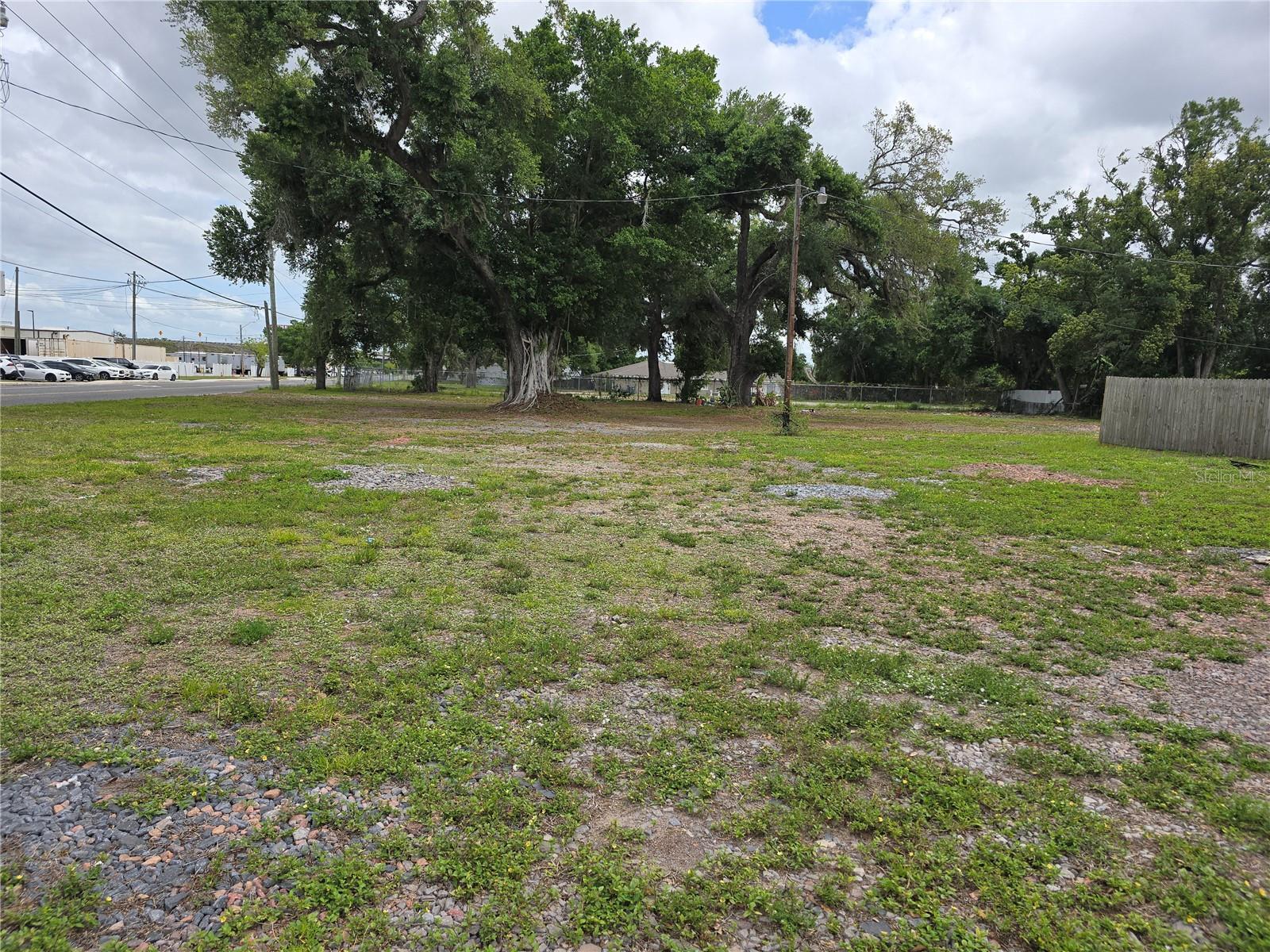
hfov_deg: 73.9
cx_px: 635
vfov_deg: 58.9
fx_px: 844
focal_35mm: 23
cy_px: 476
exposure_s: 1/717
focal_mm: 6.3
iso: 12
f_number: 1.7
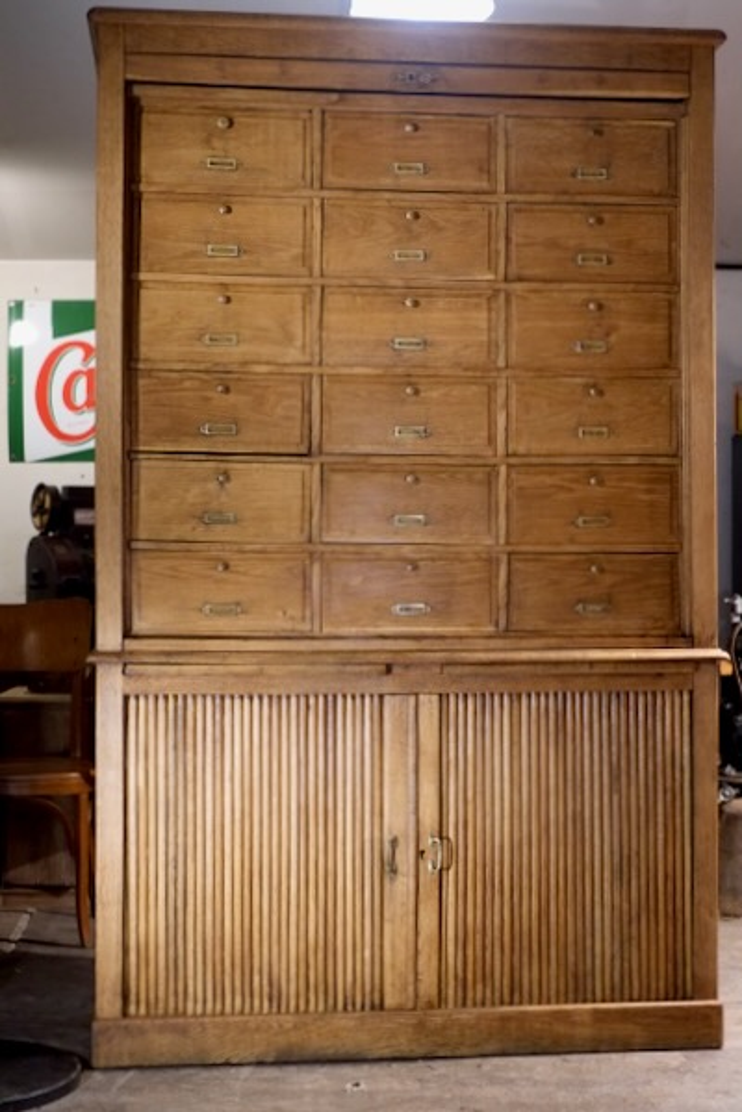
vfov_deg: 37.5
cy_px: 556
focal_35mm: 53
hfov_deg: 25.5
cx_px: 371
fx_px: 1638
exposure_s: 1/125
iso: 3200
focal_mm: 35
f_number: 3.6
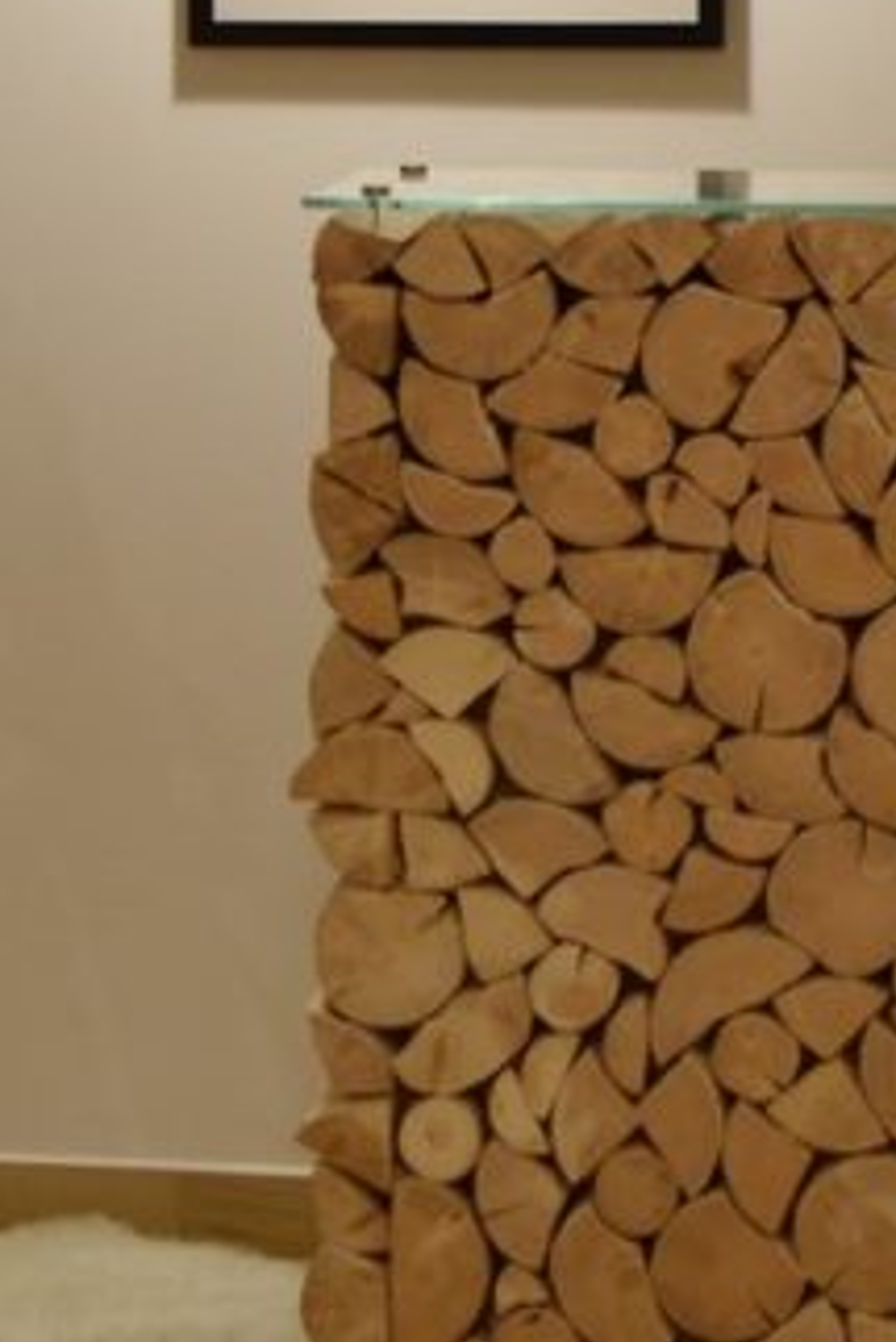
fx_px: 5836
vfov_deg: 13.0
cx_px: 667
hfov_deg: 8.8
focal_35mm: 156
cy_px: 206
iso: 800
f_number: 2.8
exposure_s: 1/60
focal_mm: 35
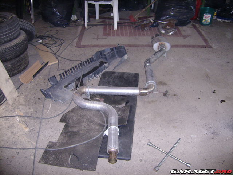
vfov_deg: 40.7
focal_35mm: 35
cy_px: 88
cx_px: 116
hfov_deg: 52.6
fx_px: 236
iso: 154
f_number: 2.8
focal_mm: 5.95
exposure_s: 1/30
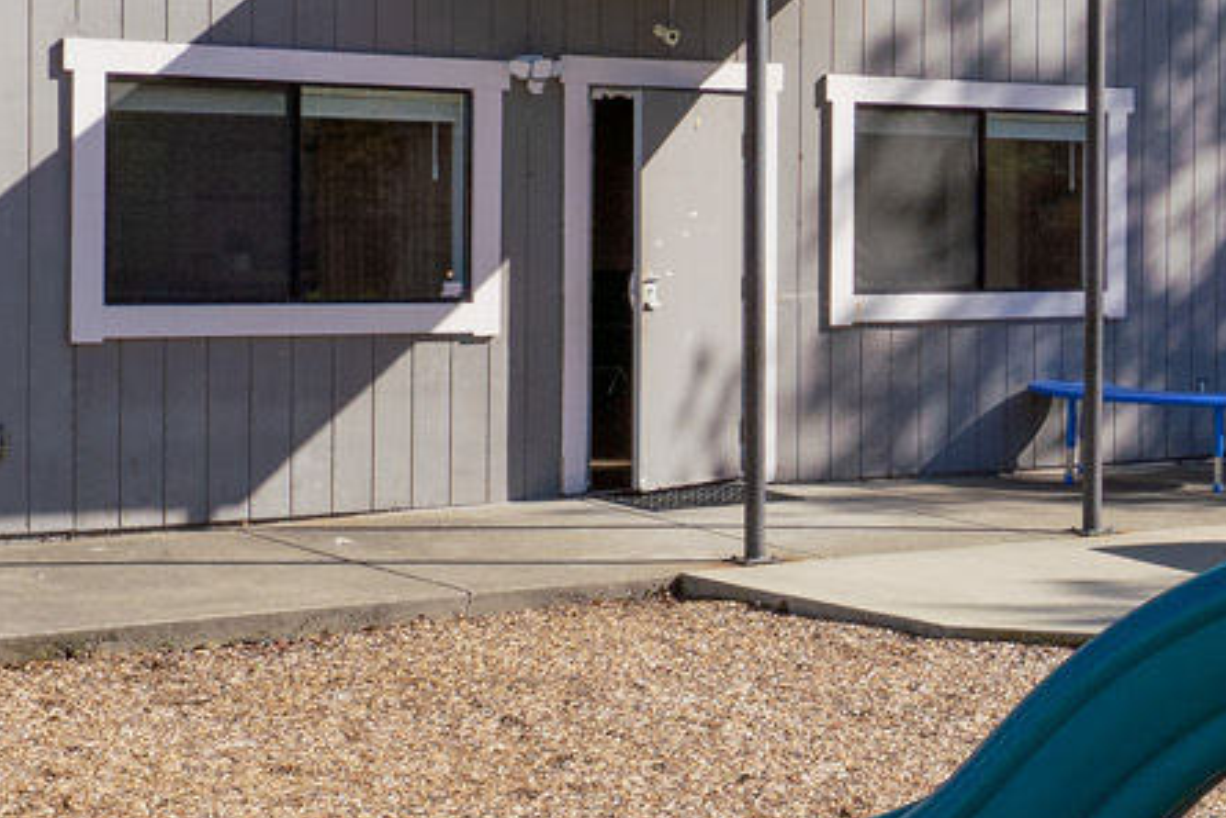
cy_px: 231
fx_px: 2998
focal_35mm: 88
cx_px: 1314
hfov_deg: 22.0
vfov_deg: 15.5
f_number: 9
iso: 100
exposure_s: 1/250
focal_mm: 14
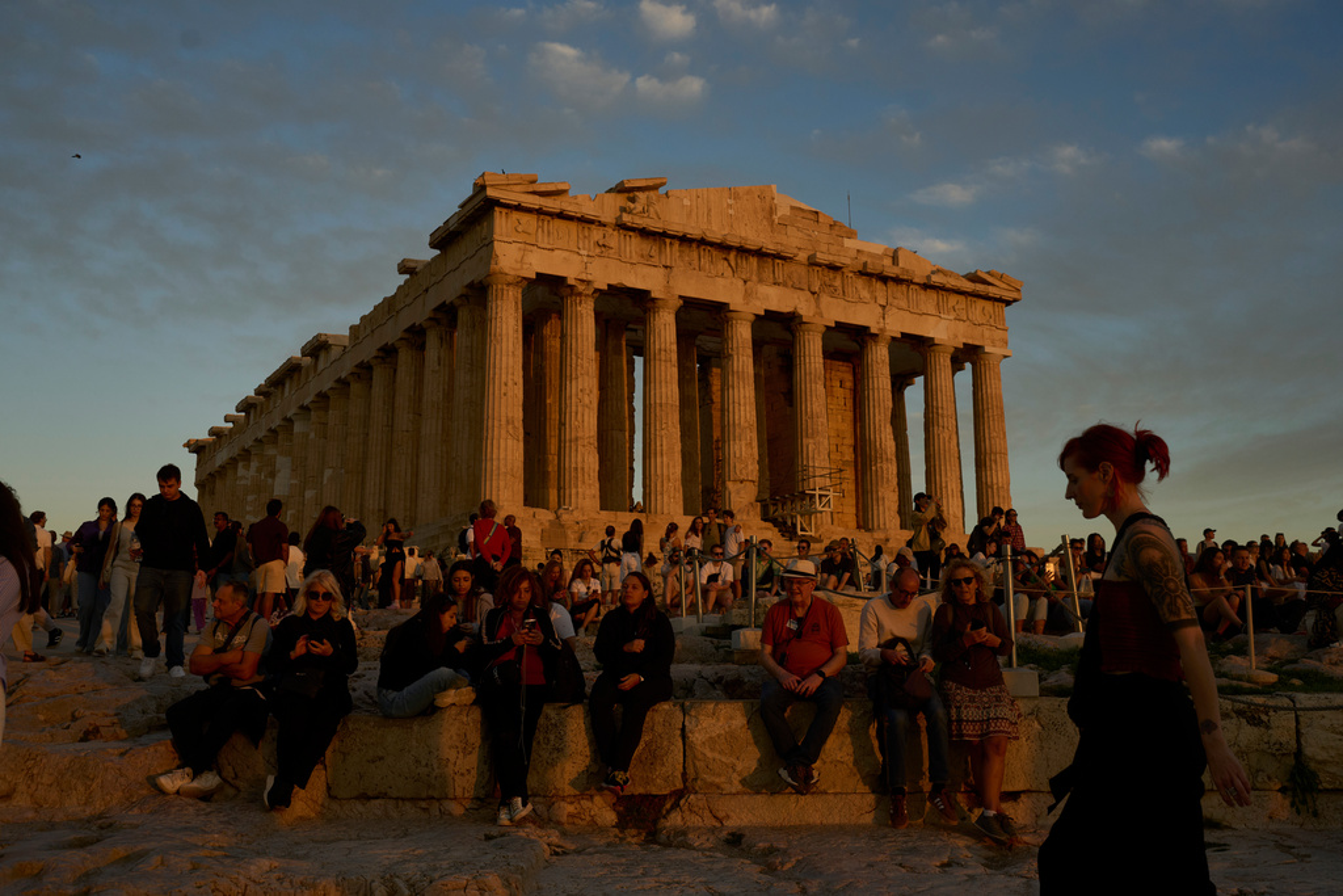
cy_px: 448
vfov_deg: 37.9
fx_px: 1306
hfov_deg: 54.4
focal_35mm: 35
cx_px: 672
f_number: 6.3
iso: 200
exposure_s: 1/320
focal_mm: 35
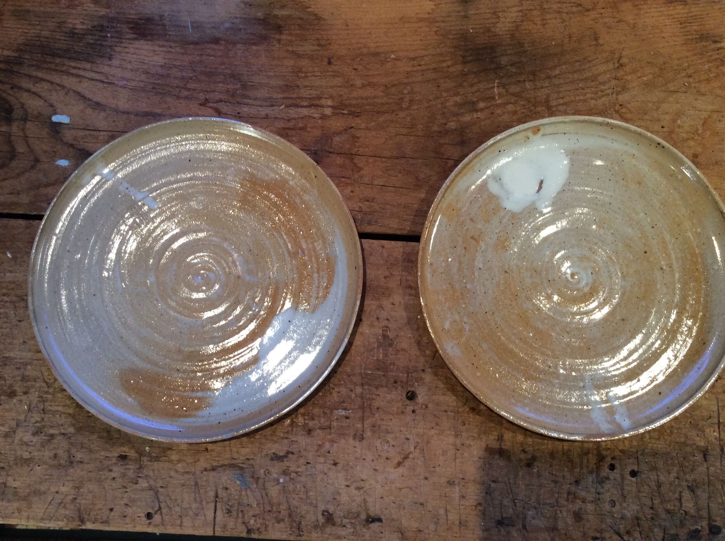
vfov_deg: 44.1
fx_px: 669
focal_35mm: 32
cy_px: 270
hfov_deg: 56.9
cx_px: 362
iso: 80
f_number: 2.4
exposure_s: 1/25
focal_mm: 3.3
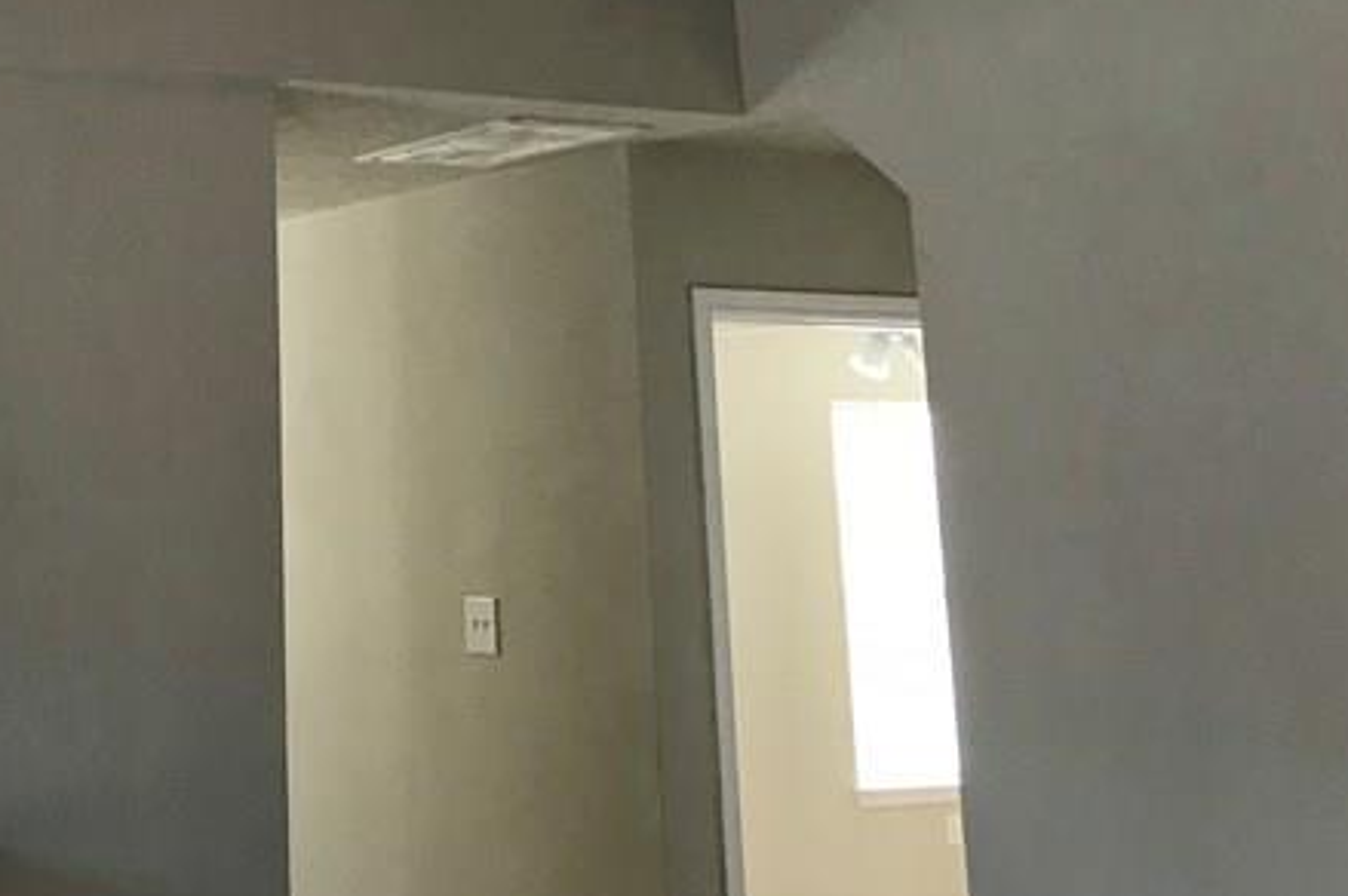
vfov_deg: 19.0
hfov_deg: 28.8
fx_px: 2544
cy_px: -138
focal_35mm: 68
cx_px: 215
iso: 25
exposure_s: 1/30
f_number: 1.8
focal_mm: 3.99
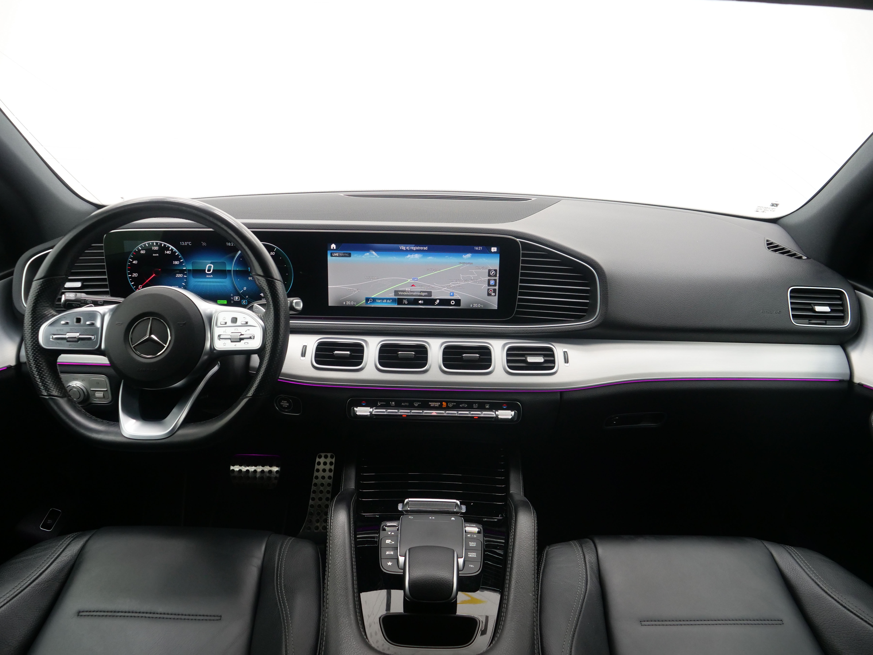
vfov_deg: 56.8
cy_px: 328
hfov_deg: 71.6
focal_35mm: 24
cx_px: 436
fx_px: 605
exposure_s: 1/100
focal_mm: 12
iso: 800
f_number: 3.5
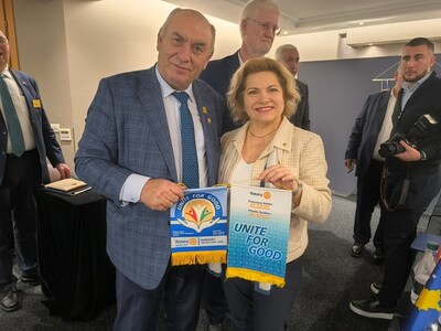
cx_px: 220
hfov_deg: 73.9
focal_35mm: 23
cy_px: 166
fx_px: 293
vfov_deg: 58.9
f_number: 1.65
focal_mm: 6.14
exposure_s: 1/20
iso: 2000
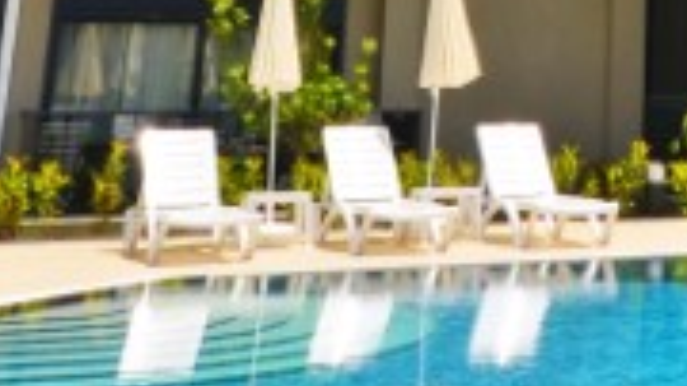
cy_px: -646
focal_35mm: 101
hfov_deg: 19.9
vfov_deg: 9.9
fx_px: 1839
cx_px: 821
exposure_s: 1/250
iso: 100
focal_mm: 10
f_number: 10
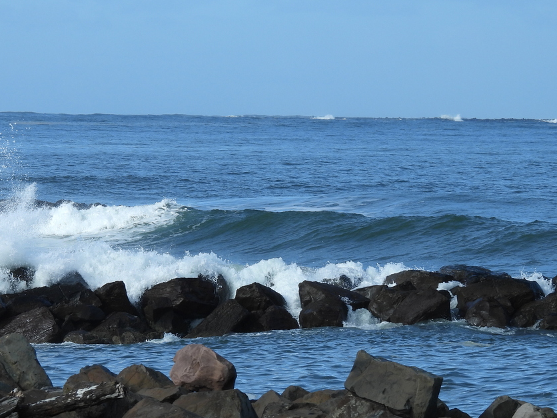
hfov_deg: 5.0
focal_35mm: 398
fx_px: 6404
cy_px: 276
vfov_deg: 3.7
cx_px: 146
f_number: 4.5
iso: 100
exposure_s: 1/800
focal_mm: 46.4
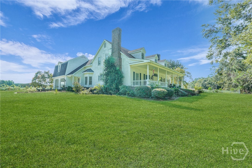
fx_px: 112
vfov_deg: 73.7
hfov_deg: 96.7
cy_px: 84
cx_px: 126
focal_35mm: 16
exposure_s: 1/250
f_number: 9
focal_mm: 16
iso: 320
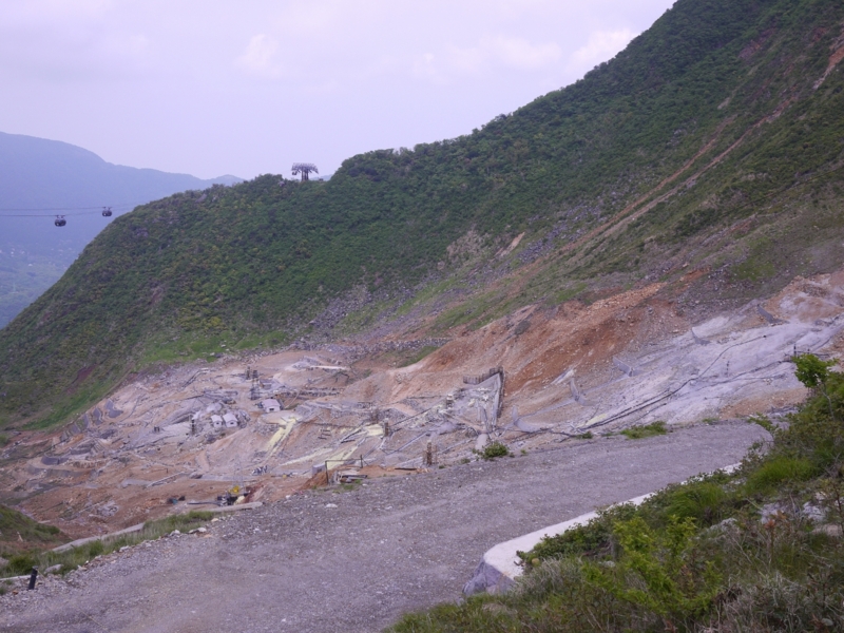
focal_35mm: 40
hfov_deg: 46.8
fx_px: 975
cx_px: 422
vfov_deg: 36.0
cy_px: 316
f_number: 7.1
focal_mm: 20
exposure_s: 1/640
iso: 200
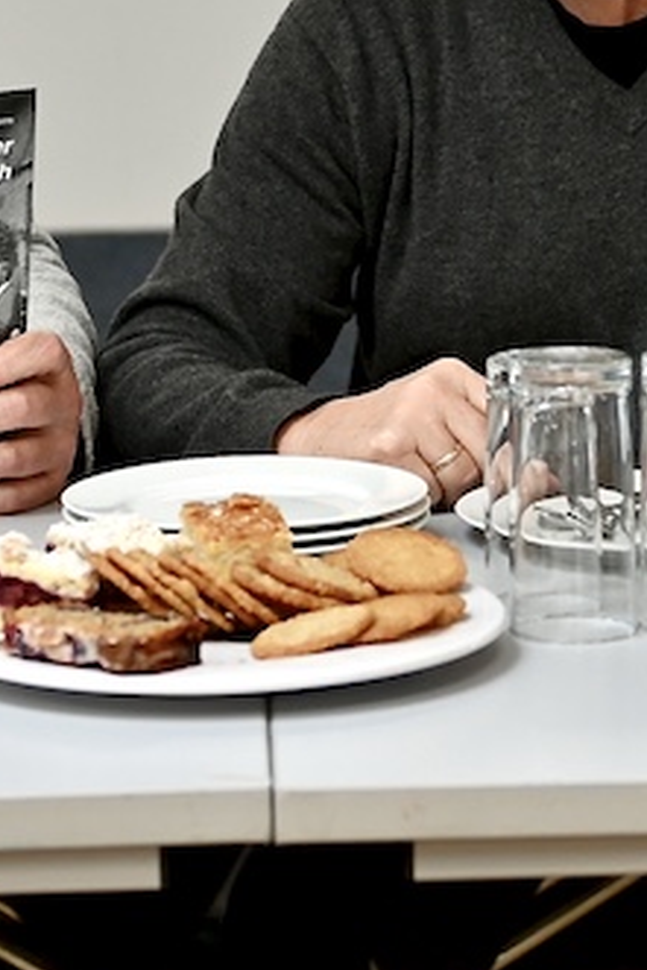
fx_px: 3501
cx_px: -114
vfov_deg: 15.6
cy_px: 142
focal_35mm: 130
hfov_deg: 10.4
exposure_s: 1/100
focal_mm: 42
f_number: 2.8
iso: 200
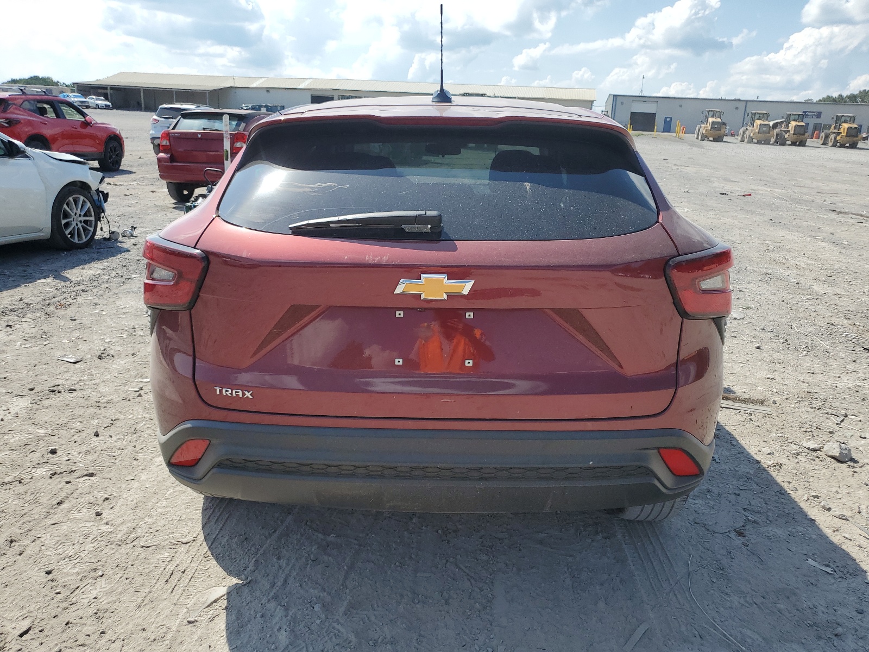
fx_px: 653
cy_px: 326
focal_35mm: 26
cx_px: 434
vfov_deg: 53.1
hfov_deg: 67.3
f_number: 1.5
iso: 50
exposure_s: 1/3333
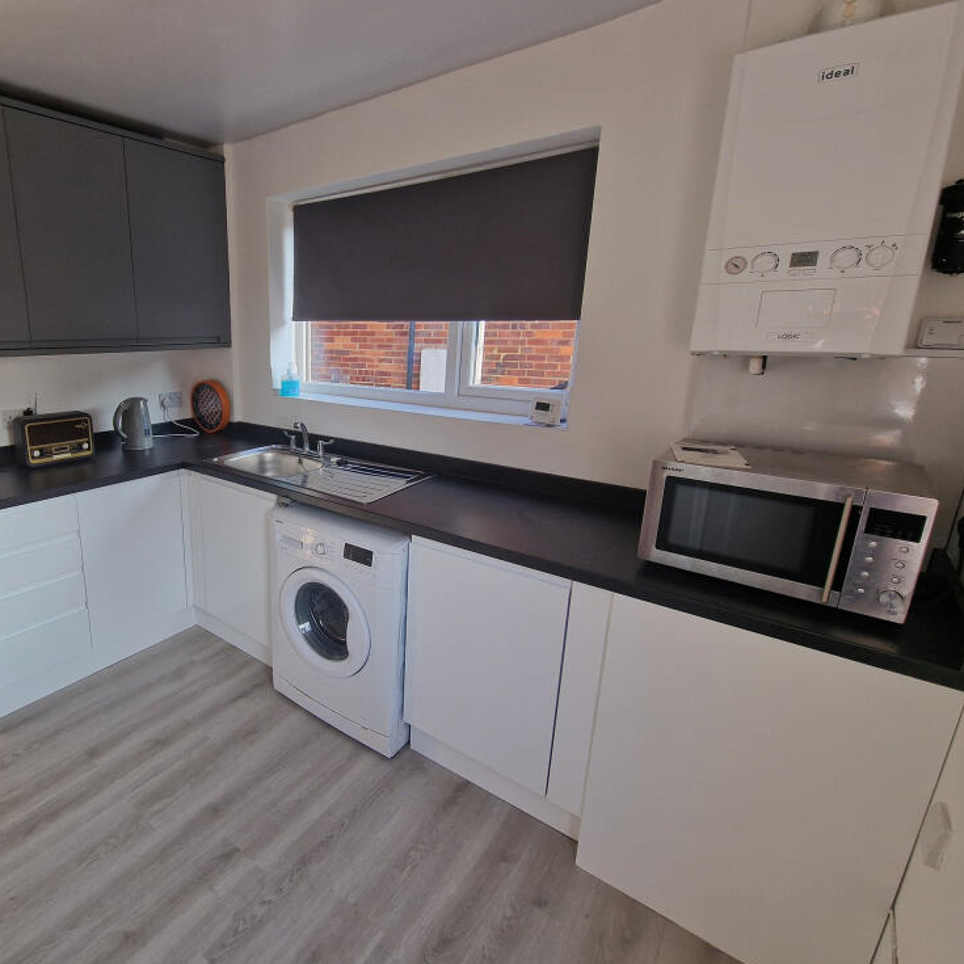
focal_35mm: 16
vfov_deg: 87.4
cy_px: 466
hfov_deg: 84.3
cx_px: 319
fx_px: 504
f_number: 2.2
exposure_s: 1/115
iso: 50
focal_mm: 2.2
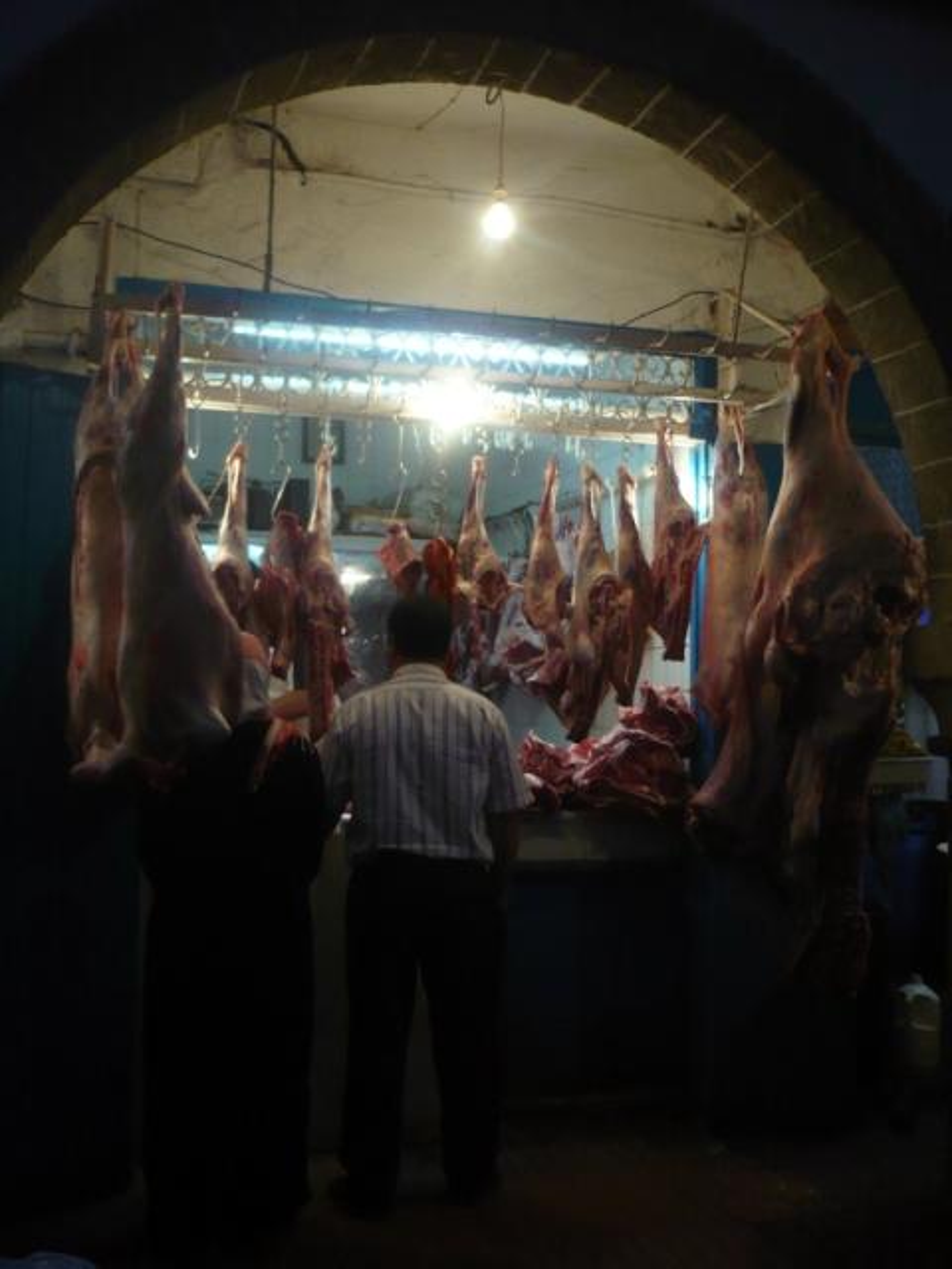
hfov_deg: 39.7
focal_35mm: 36
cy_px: 634
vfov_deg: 51.4
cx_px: 476
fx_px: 1320
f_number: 2.9
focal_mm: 6
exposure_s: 1/30
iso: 160
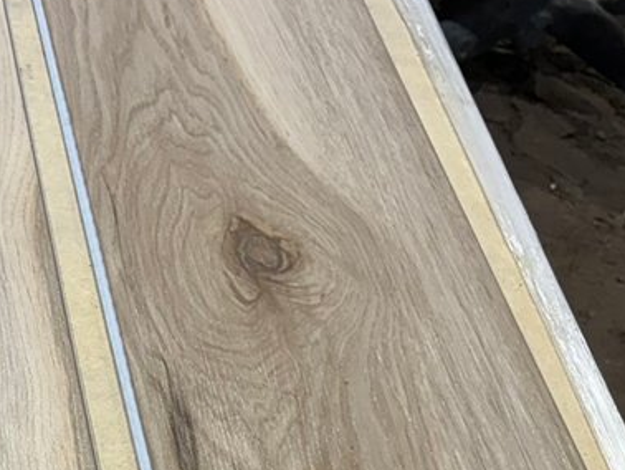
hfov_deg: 17.2
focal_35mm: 104
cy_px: 570
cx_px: -285
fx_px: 1879
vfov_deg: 13.8
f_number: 1.6
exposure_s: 1/120
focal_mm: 5.96
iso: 100
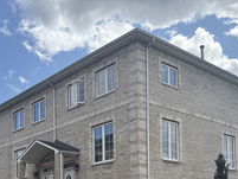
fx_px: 351
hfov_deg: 37.4
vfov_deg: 26.7
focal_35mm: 51
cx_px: 99
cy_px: 188
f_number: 1.78
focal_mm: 6.76
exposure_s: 1/4975
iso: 100
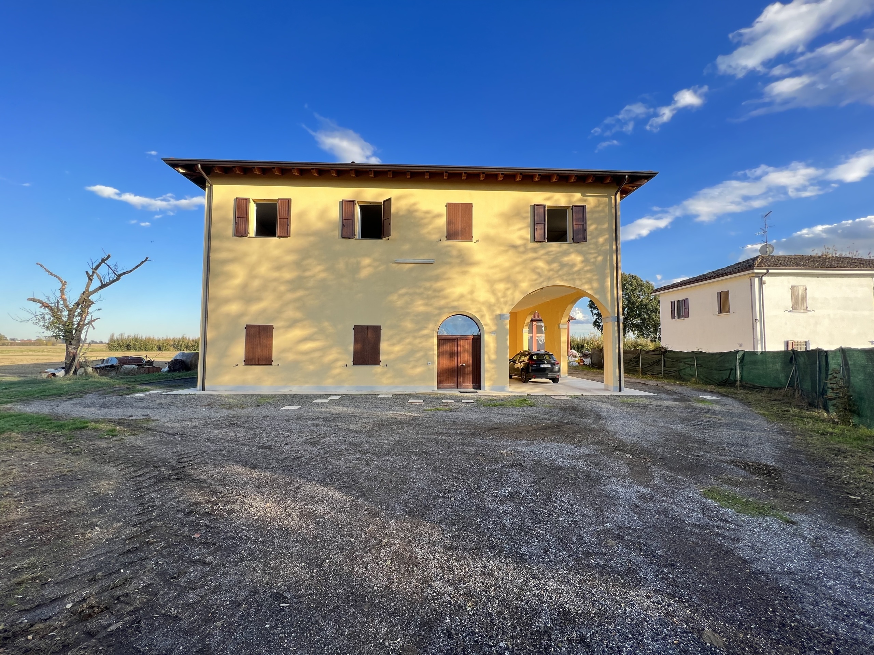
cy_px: 328
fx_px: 328
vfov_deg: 89.9
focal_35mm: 13
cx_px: 437
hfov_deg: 106.2
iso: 32
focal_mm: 1.57
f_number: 1.8
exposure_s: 1/355
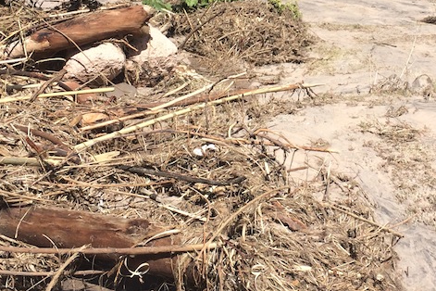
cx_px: 307
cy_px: 46
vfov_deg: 20.9
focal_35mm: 64
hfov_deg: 31.1
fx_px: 775
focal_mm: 4.15
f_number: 2.2
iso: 32
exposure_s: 1/2740
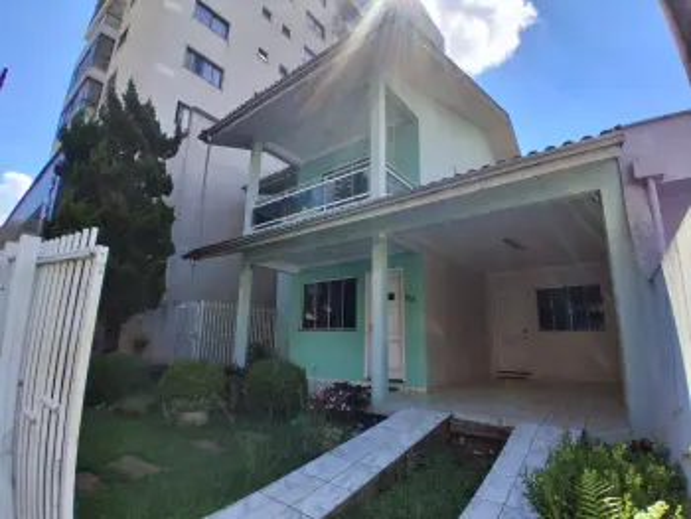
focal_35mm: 17
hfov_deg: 91.0
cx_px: 346
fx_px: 340
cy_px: 260
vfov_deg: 74.8
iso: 50
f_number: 2.2
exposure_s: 1/886
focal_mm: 1.4
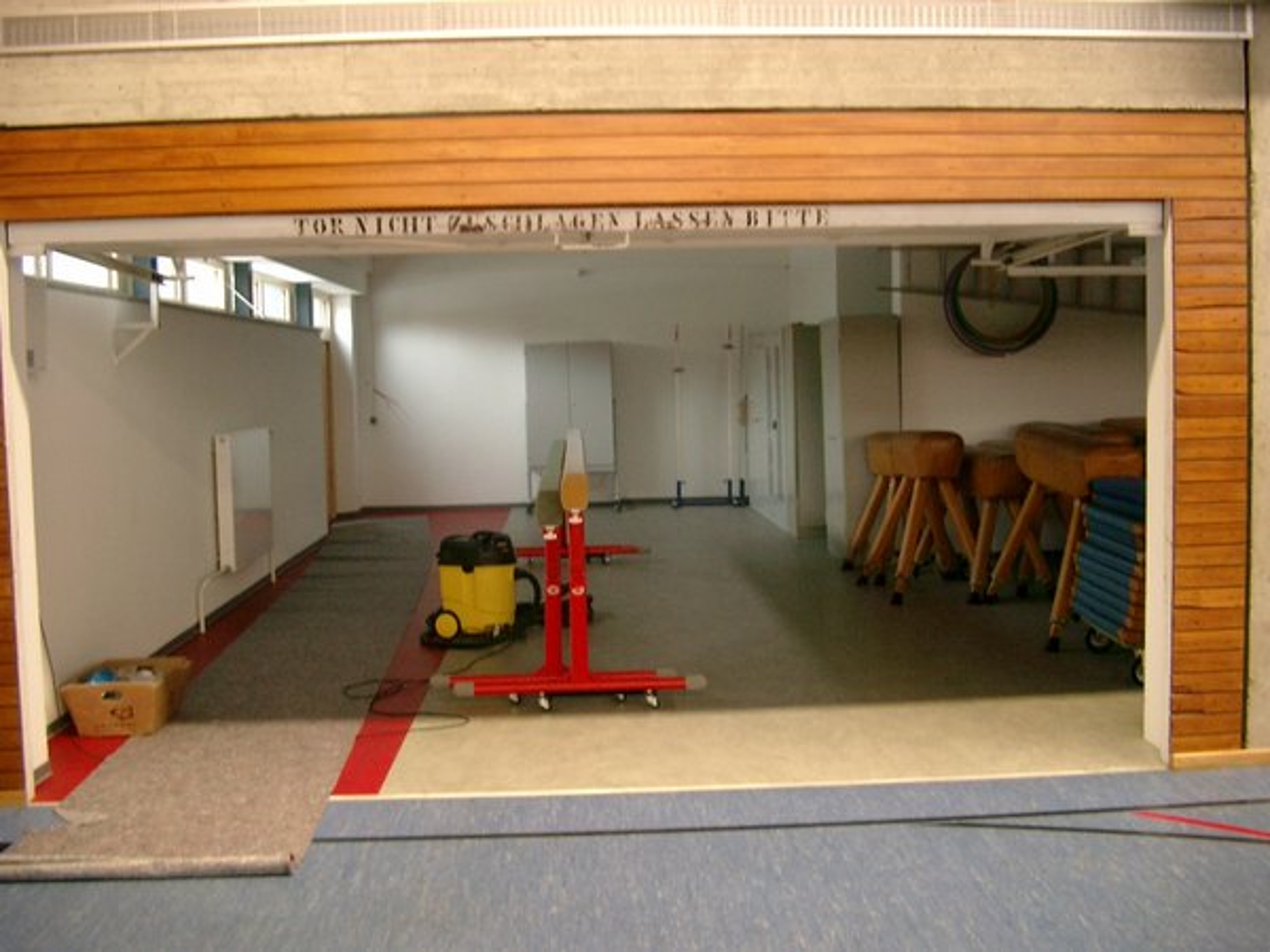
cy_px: 476
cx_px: 635
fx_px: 1357
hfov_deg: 50.1
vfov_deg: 38.7
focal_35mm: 37
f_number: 2.6
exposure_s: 1/25
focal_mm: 7.6
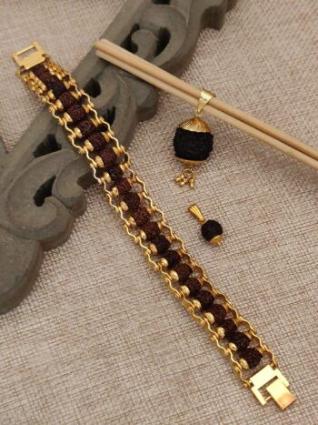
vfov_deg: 69.4
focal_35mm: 25
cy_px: 212
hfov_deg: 54.9
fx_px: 306
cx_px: 159
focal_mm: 4.25
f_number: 1.7
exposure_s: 1/20
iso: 800
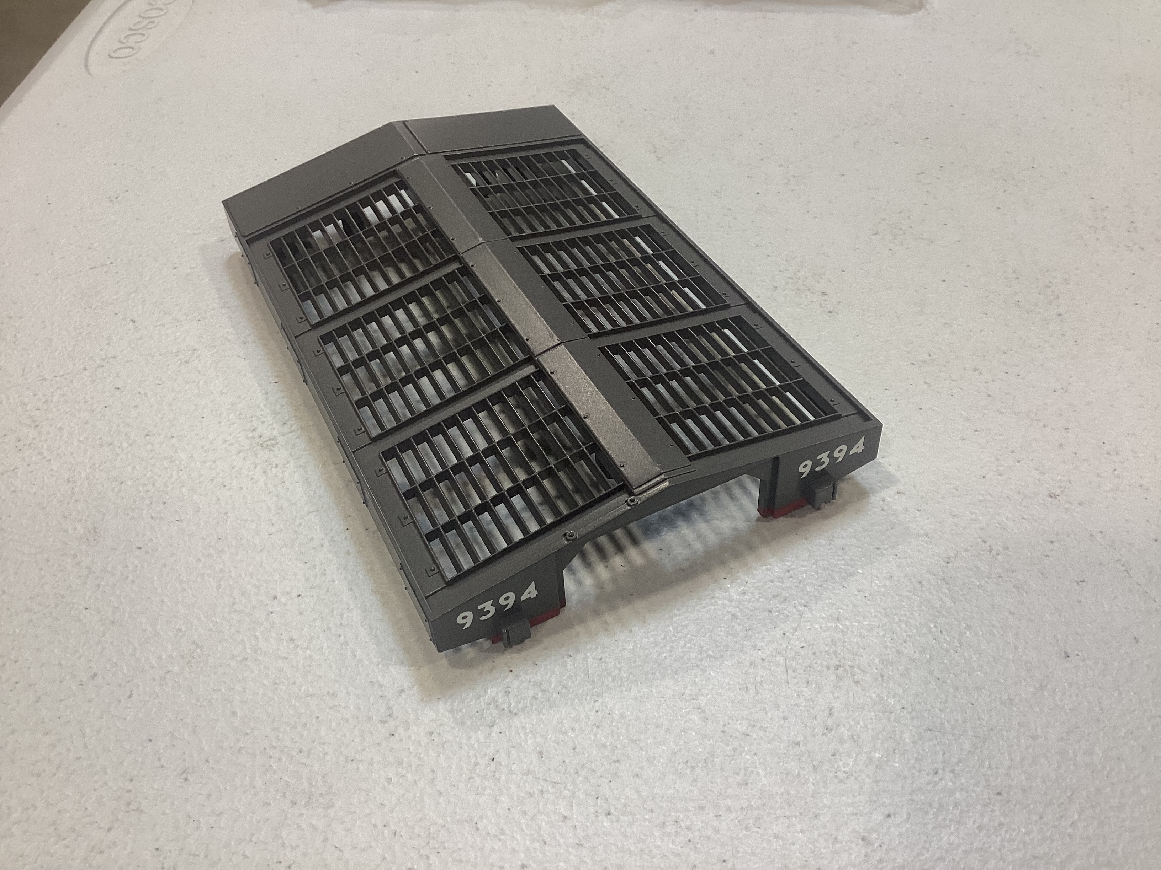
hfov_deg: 58.4
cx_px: 580
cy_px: 435
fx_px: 1040
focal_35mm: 31
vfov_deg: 45.4
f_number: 2.4
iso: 50
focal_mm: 3.3
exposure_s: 1/60
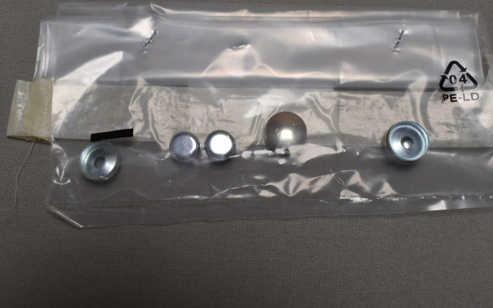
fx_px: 517
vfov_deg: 33.1
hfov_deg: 50.9
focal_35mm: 39
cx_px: 245
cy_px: 143
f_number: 8
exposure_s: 1/60
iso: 180
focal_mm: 25
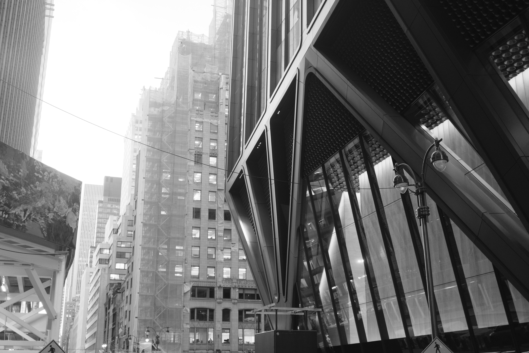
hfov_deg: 47.4
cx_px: 264
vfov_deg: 32.6
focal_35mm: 41
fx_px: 602
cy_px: 176
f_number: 2.8
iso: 1250
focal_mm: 27
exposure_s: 1/60
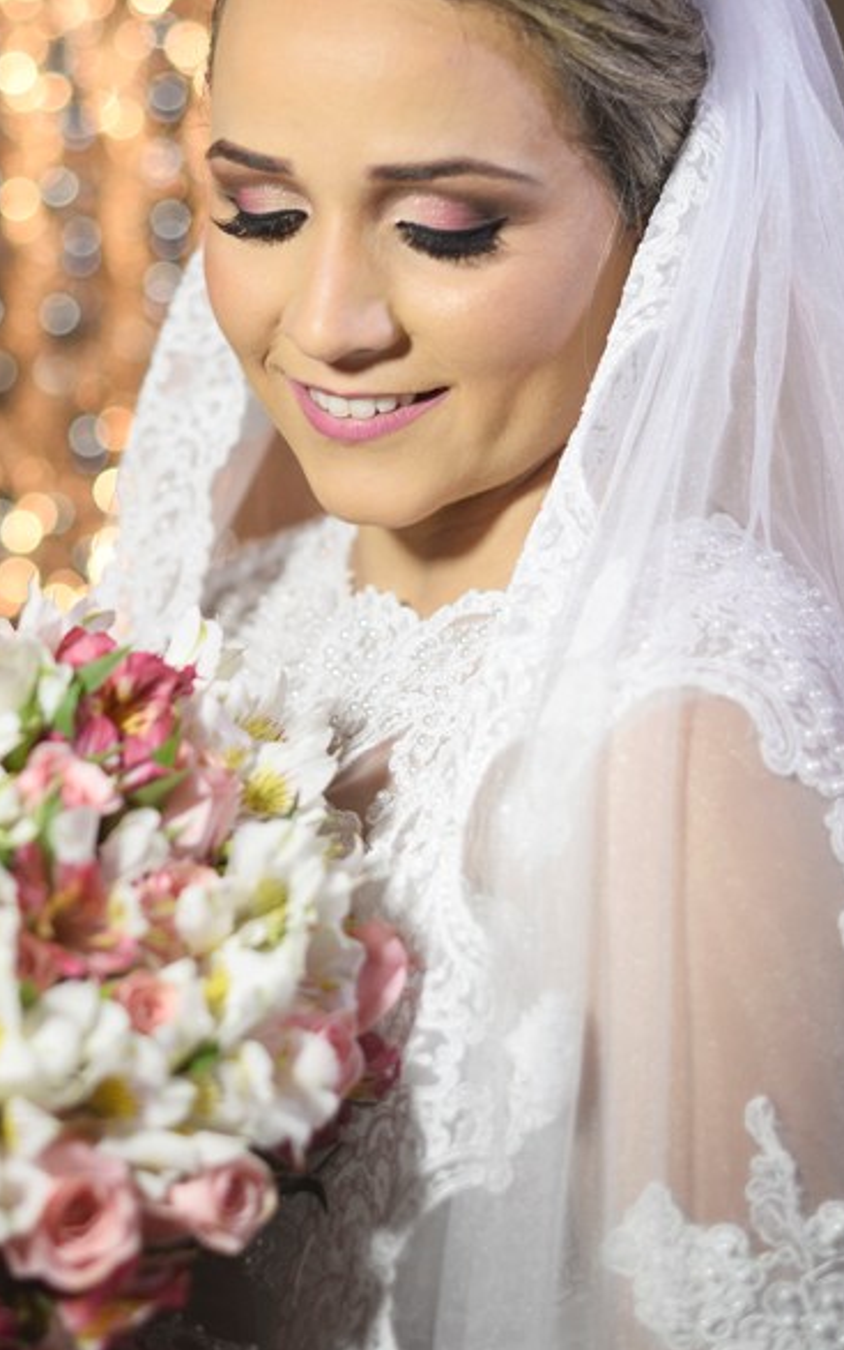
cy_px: 584
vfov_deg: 23.3
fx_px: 3275
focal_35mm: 89
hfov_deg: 14.7
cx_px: 262
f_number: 2
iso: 1000
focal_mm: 50
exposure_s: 1/350
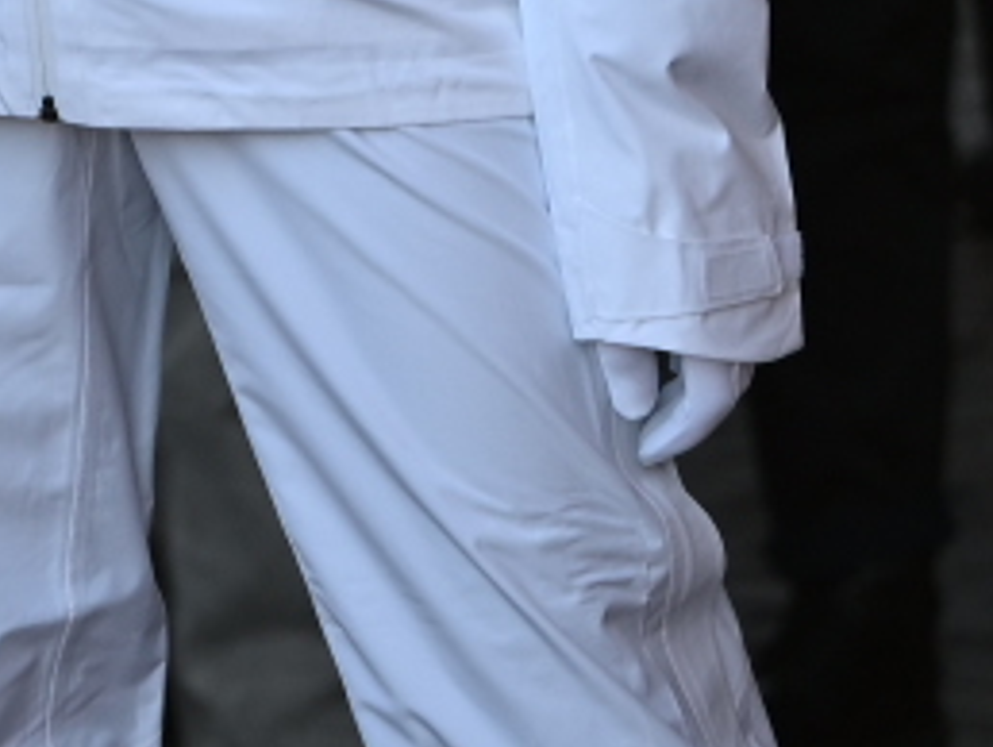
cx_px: -254
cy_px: -1190
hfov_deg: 1.8
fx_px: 31182
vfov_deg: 1.4
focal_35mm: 1086
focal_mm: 180
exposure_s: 1/400
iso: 400
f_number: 3.5
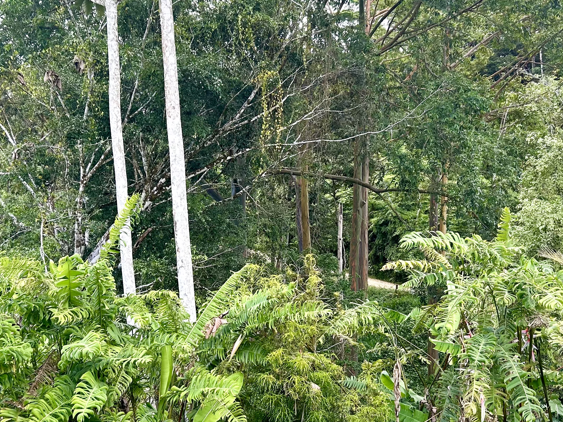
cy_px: 220
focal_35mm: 49
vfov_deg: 29.7
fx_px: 797
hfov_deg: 38.8
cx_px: 246
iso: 50
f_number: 1.5
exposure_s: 1/567
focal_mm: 5.7
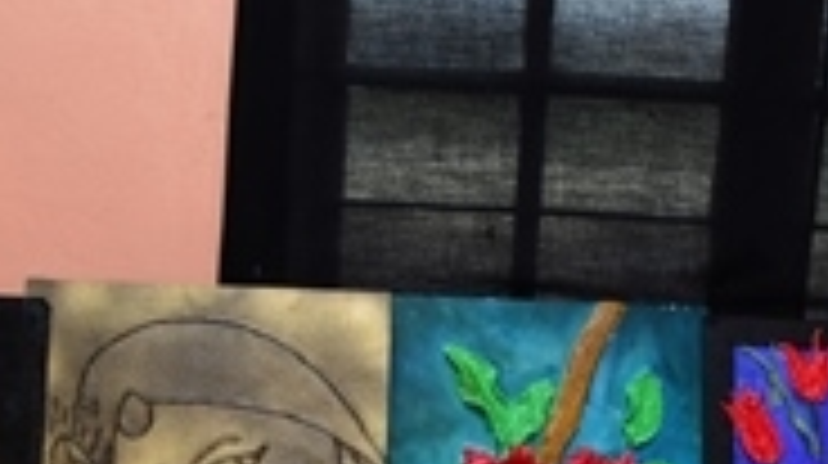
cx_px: 418
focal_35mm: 69
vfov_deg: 16.5
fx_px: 1513
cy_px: 597
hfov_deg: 30.6
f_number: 5.6
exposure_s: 1/100
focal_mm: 18
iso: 800
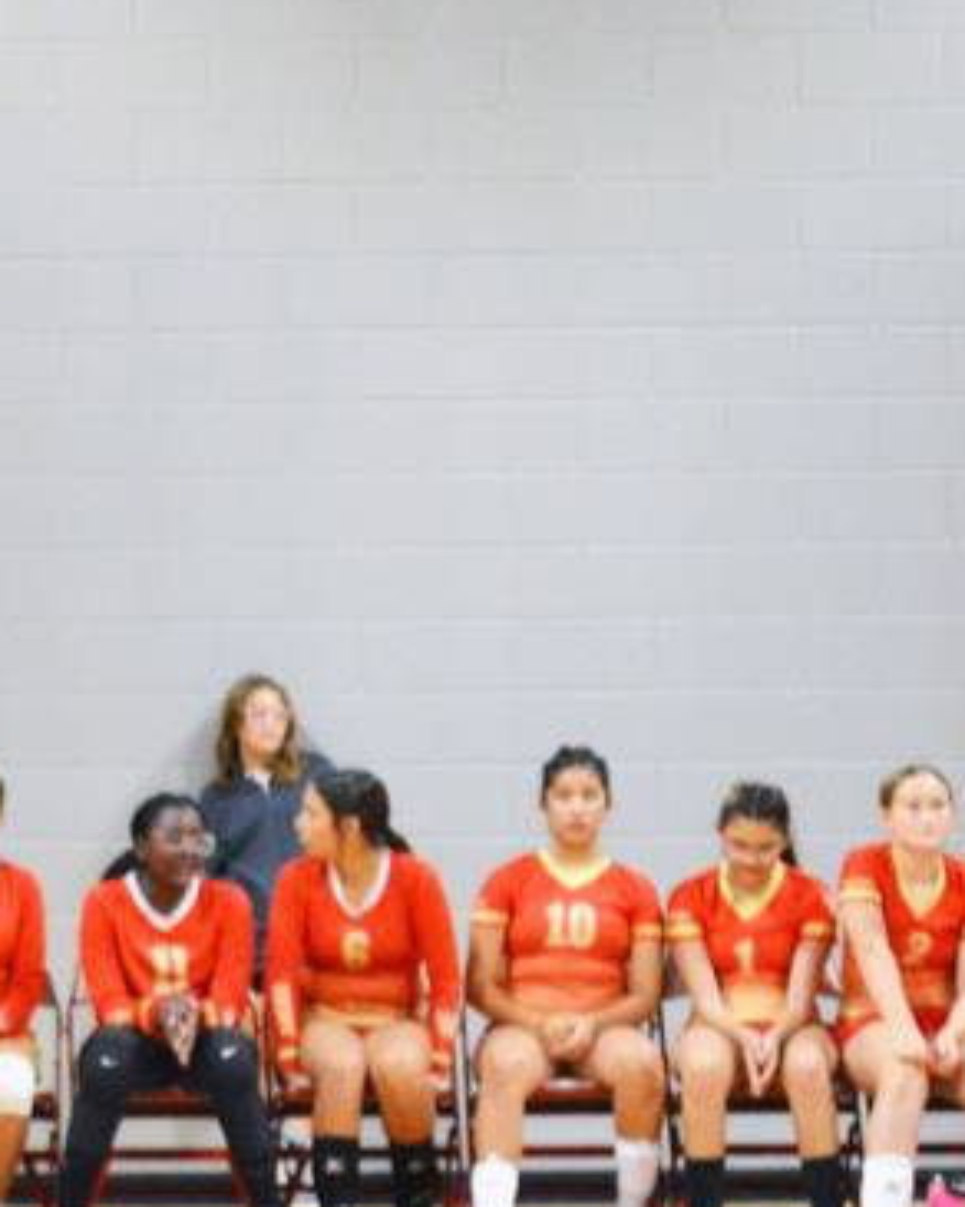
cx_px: -509
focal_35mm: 217
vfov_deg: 8.9
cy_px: 736
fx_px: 7758
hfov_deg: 7.0
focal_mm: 55
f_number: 5.6
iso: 3200
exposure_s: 1/125
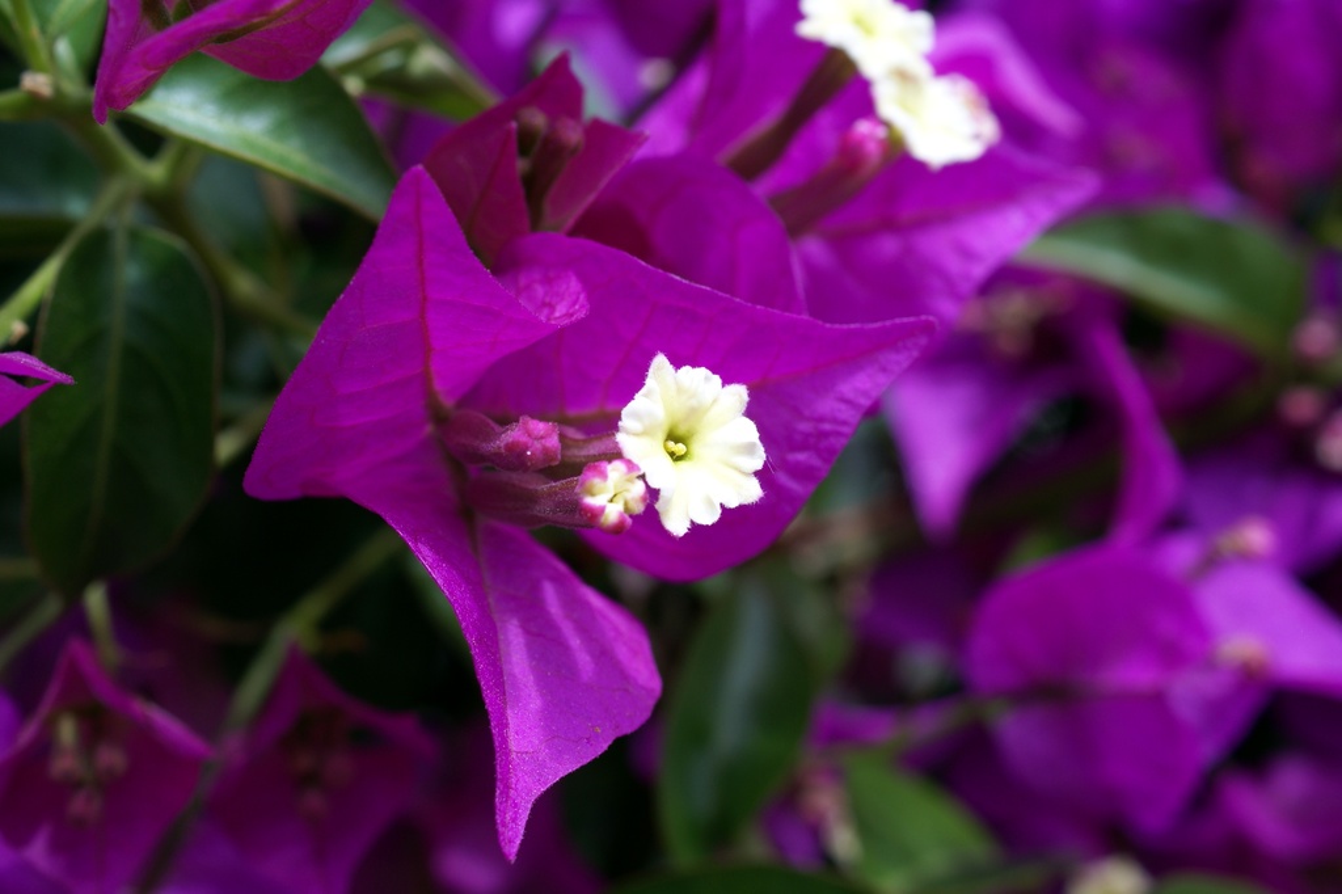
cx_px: 671
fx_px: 1677
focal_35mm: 45
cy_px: 447
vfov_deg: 29.8
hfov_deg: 43.6
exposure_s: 1/100
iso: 100
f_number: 9
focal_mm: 30
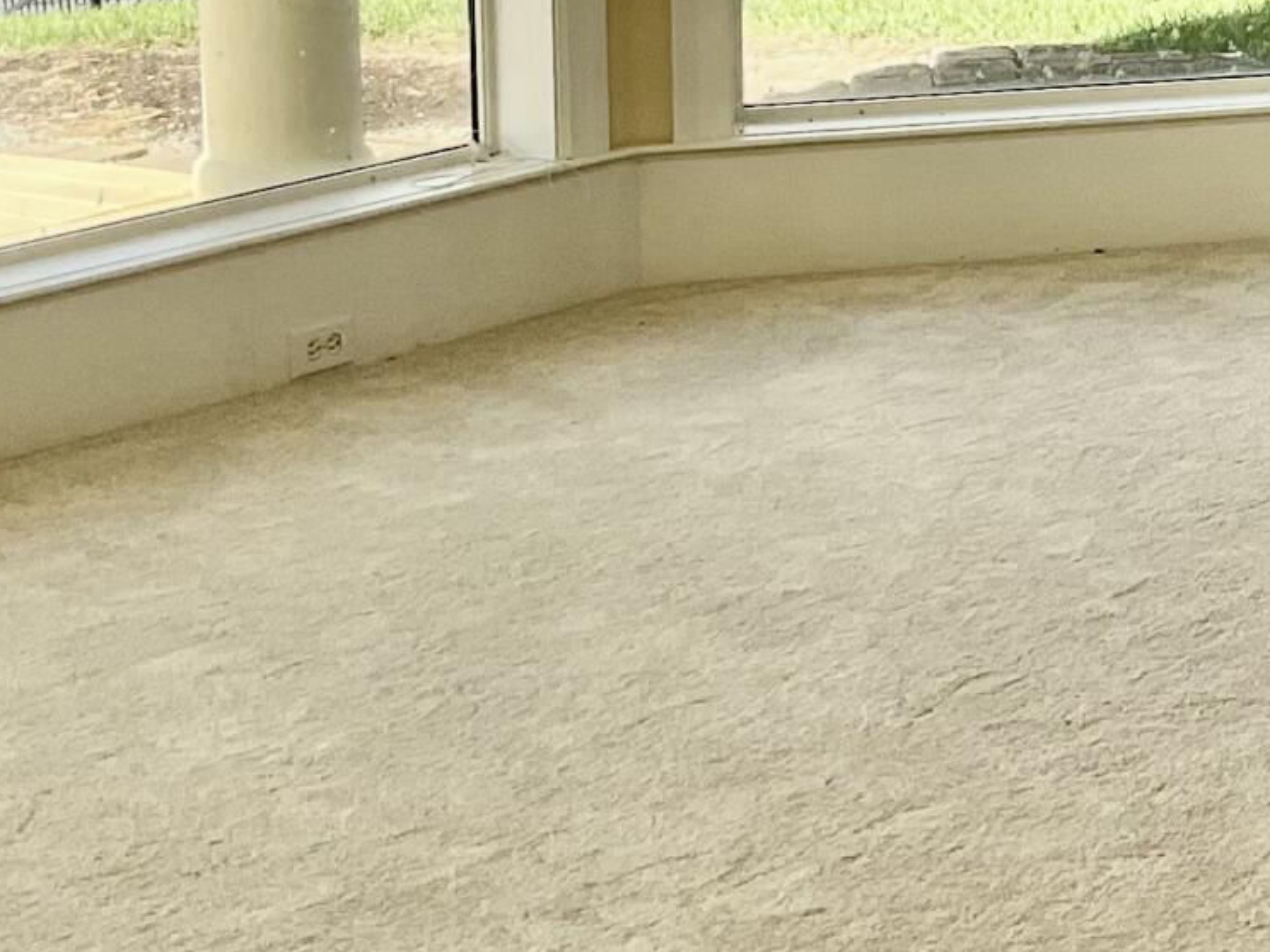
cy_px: -418
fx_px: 4293
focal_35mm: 117
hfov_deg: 15.5
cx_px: 1939
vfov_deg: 12.1
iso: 16
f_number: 1.8
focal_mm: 3
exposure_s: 1/273
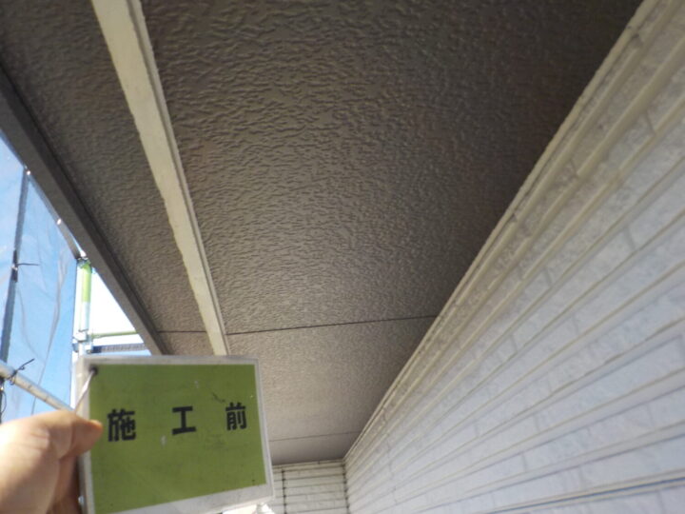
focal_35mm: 30
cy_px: 257
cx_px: 342
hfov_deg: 60.0
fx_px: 594
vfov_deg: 46.8
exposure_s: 1/200
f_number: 3.3
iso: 125
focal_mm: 4.1
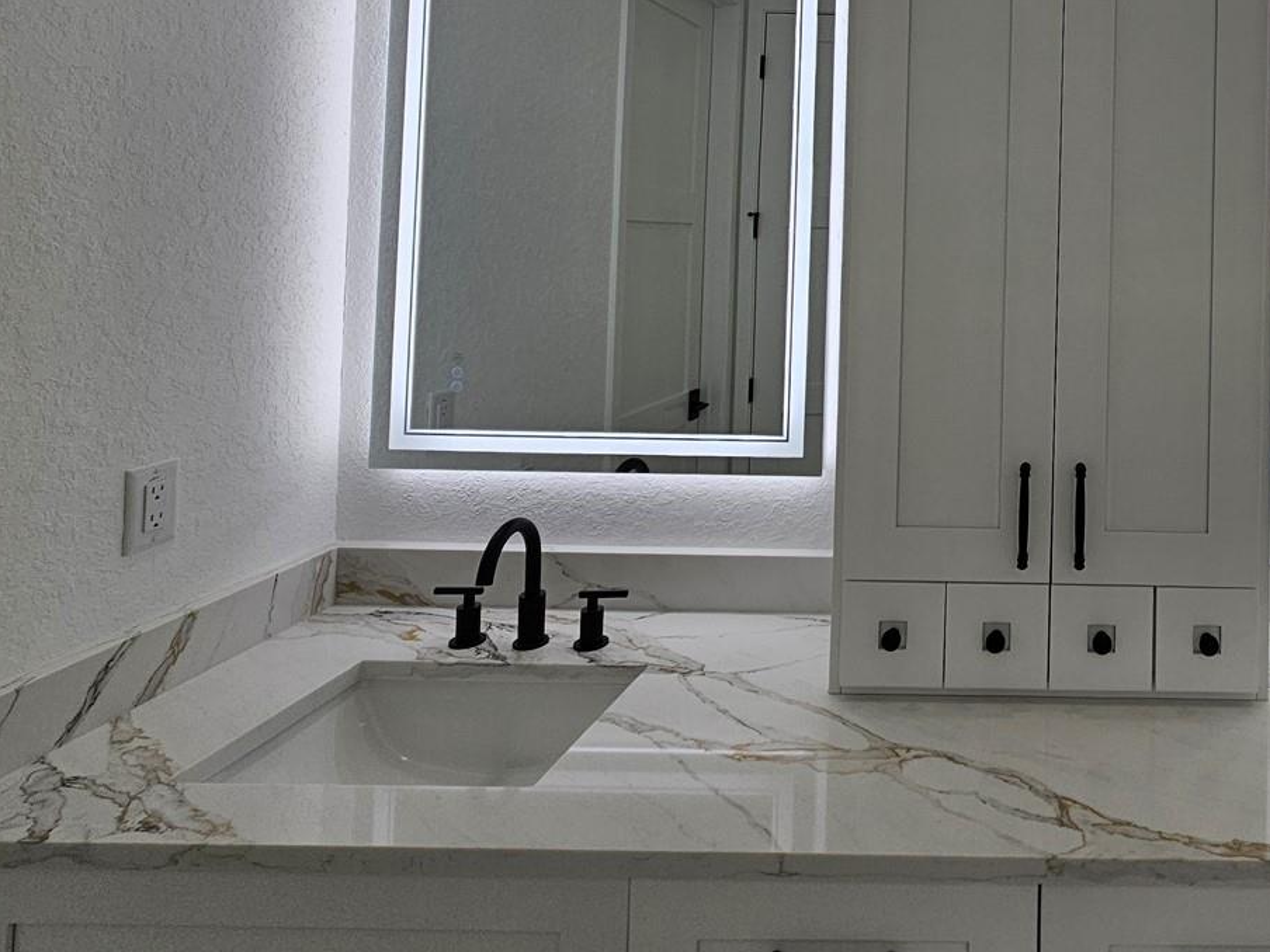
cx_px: 1065
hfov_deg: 65.3
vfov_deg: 54.7
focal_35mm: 23
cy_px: 188
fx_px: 844
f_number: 2.2
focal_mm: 2.2
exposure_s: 1/200
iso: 50
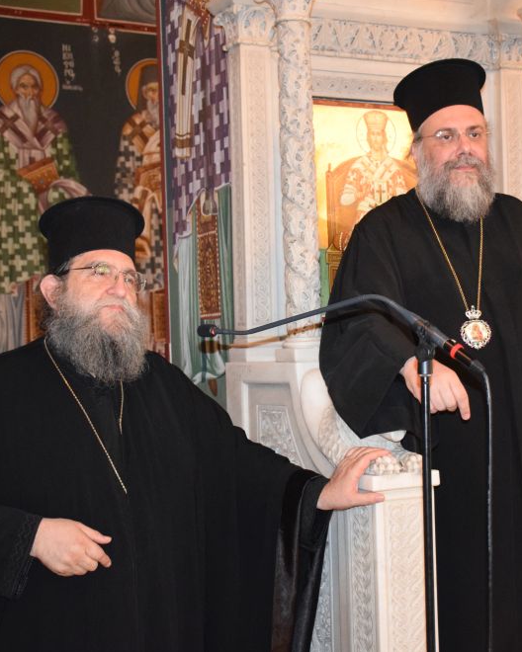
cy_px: 324
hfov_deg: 23.8
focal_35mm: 64
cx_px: 332
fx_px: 1236
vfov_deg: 29.6
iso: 3200
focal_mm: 30
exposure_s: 1/60
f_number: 4
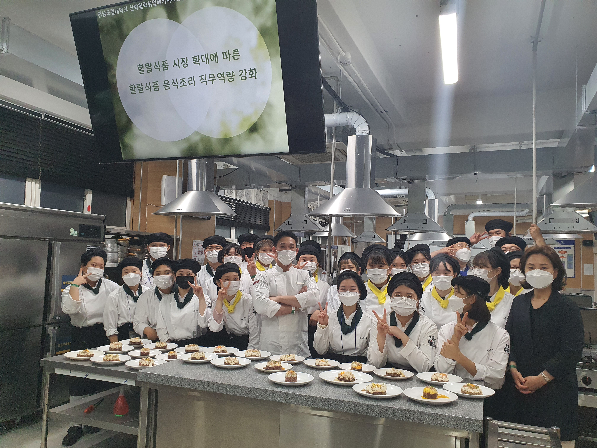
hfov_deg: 67.3
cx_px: 298
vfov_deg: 53.1
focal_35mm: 26
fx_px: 448
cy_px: 224
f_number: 2.4
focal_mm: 4.3
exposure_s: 1/120
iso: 250
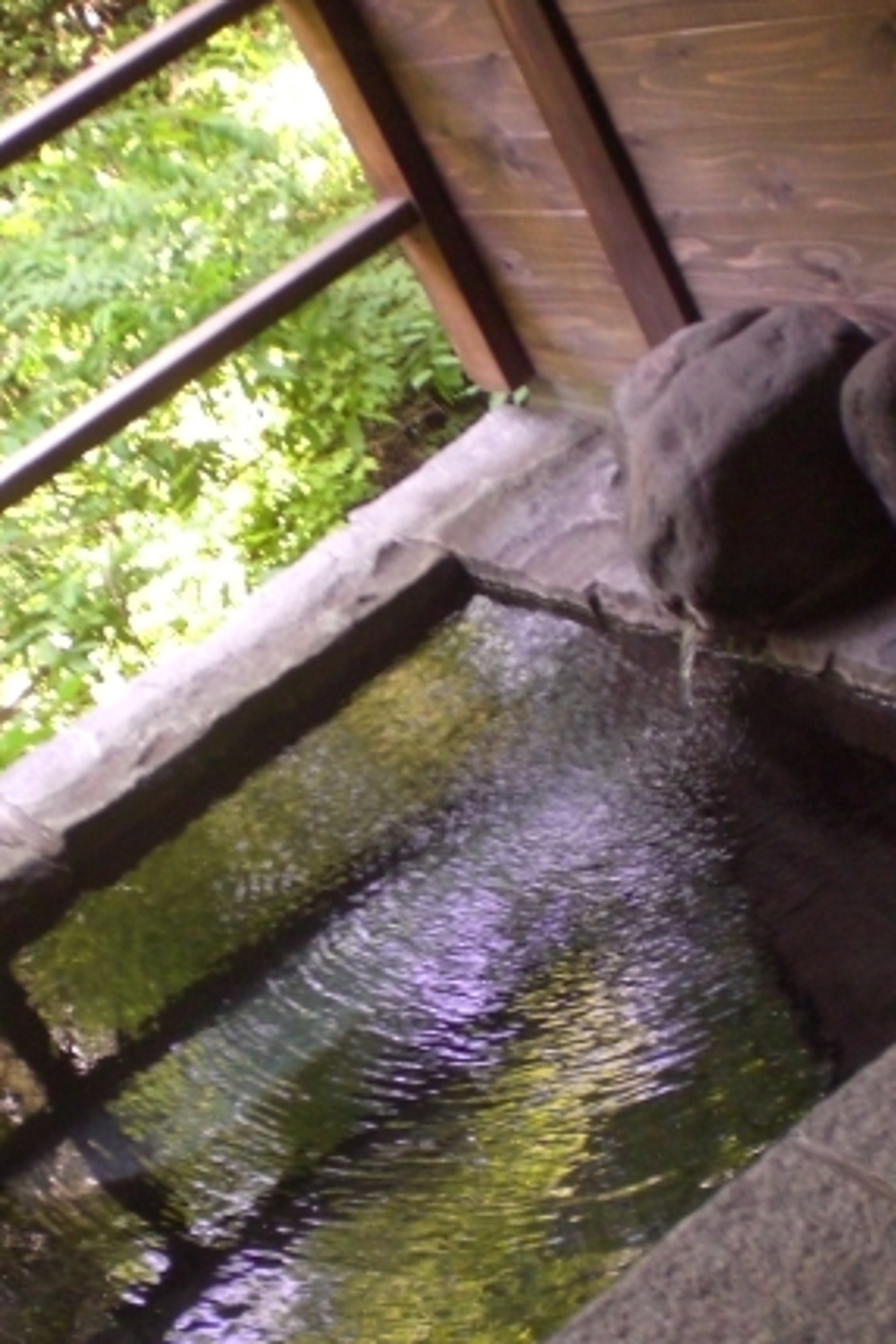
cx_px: 489
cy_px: 746
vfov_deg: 33.9
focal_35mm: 59
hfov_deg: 23.0
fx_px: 2202
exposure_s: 1/60
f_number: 3.1
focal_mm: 6.3
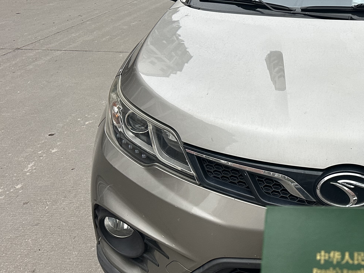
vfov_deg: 29.6
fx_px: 515
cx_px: 351
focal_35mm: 49
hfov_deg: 35.7
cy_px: 104
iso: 250
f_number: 1.78
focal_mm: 6.86
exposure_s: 1/81
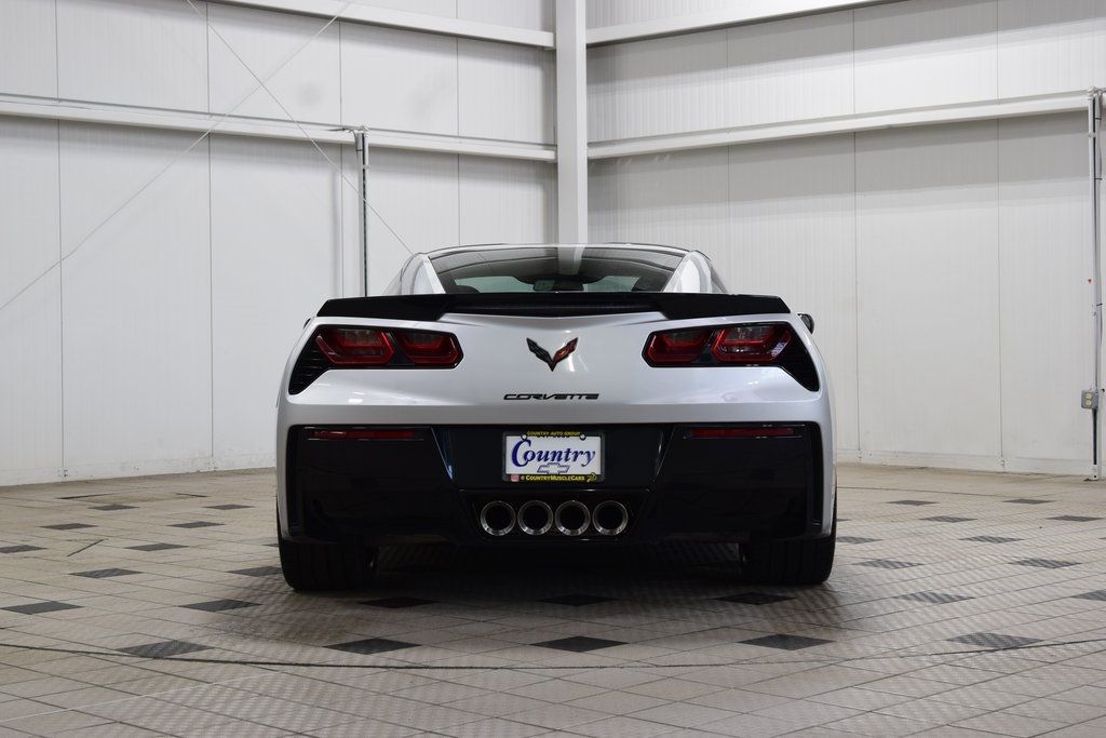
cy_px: 369
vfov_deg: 21.6
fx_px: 1936
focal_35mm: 63
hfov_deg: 31.9
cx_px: 553
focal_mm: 42
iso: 400
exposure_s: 1/20
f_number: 6.3
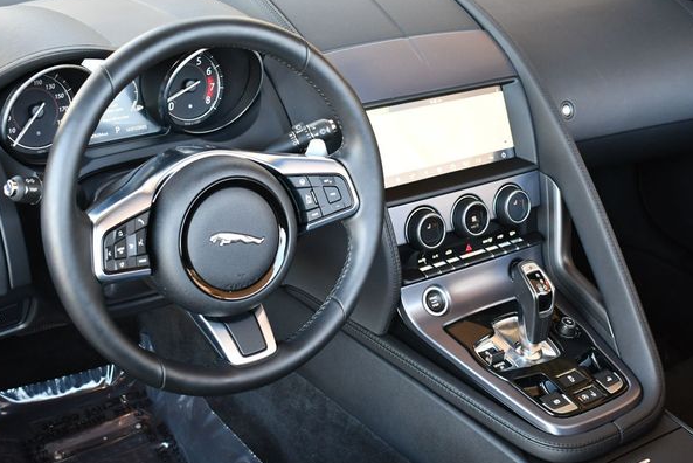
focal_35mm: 54
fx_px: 1040
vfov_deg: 25.1
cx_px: 325
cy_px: 235
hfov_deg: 36.8
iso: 900
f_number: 4
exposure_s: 1/125
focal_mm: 25
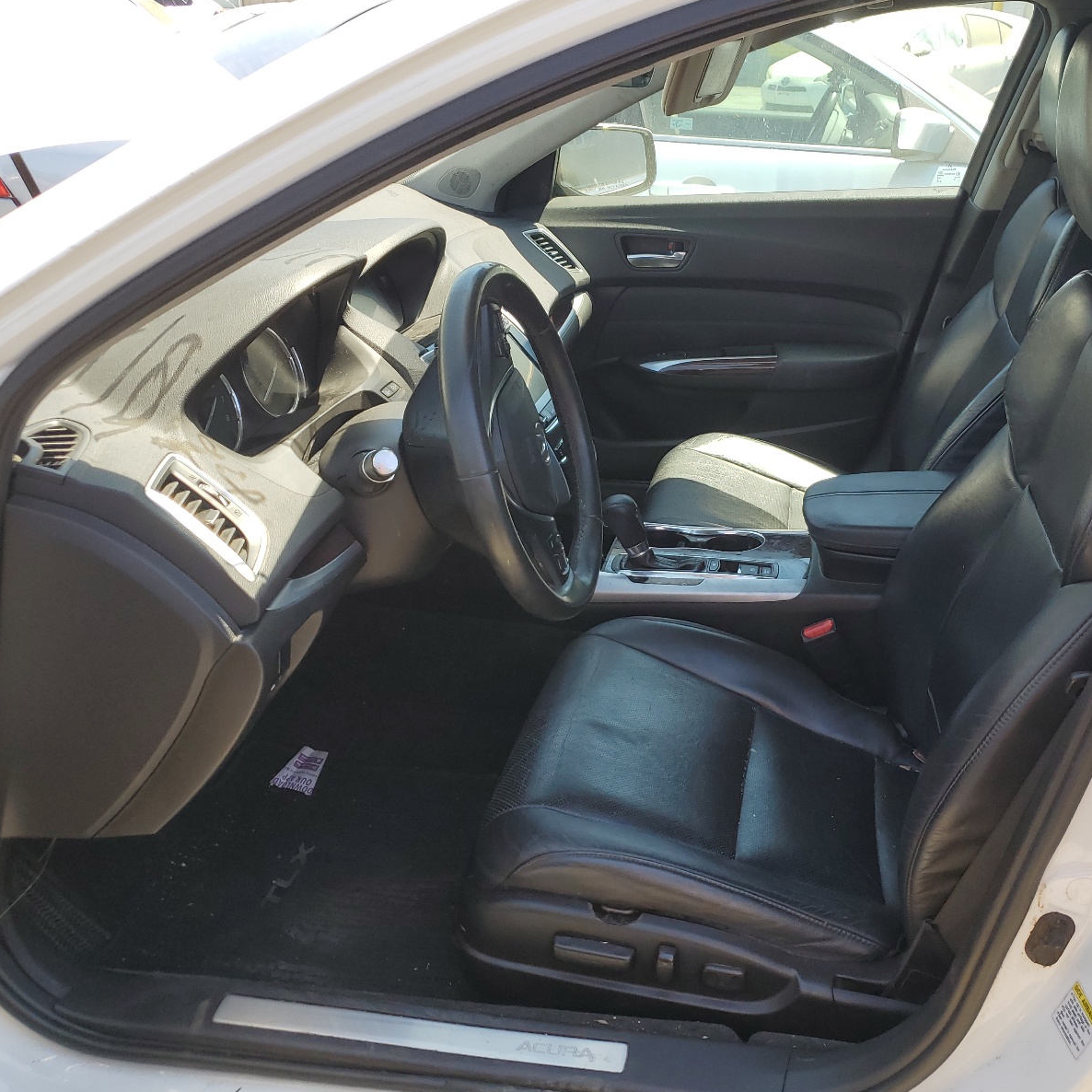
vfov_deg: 52.5
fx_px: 1106
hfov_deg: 52.0
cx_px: 675
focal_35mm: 31
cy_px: 543
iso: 50
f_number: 1.5
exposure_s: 1/476
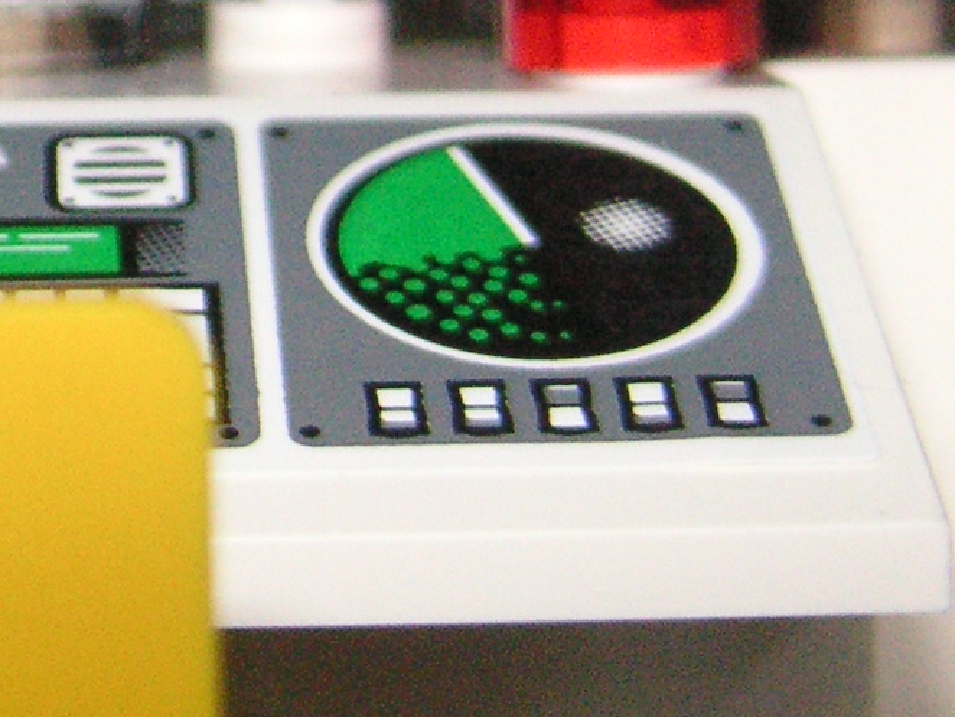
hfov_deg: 13.3
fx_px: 3947
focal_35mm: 143
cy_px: -68
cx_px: -258
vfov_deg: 10.3
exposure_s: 1/45
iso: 160
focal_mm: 6.1
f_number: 6.7
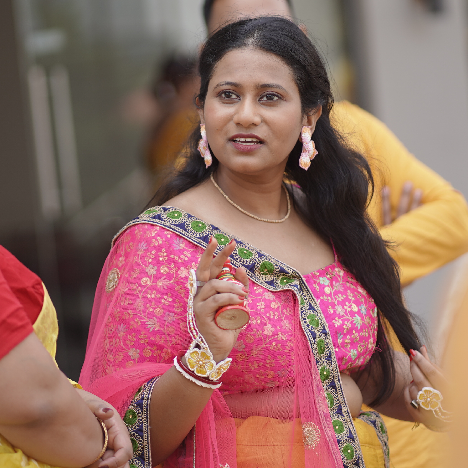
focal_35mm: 165
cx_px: 212
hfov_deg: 10.6
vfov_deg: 10.6
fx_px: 2524
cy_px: 142
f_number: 1.8
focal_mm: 85
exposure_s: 1/1000
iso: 100
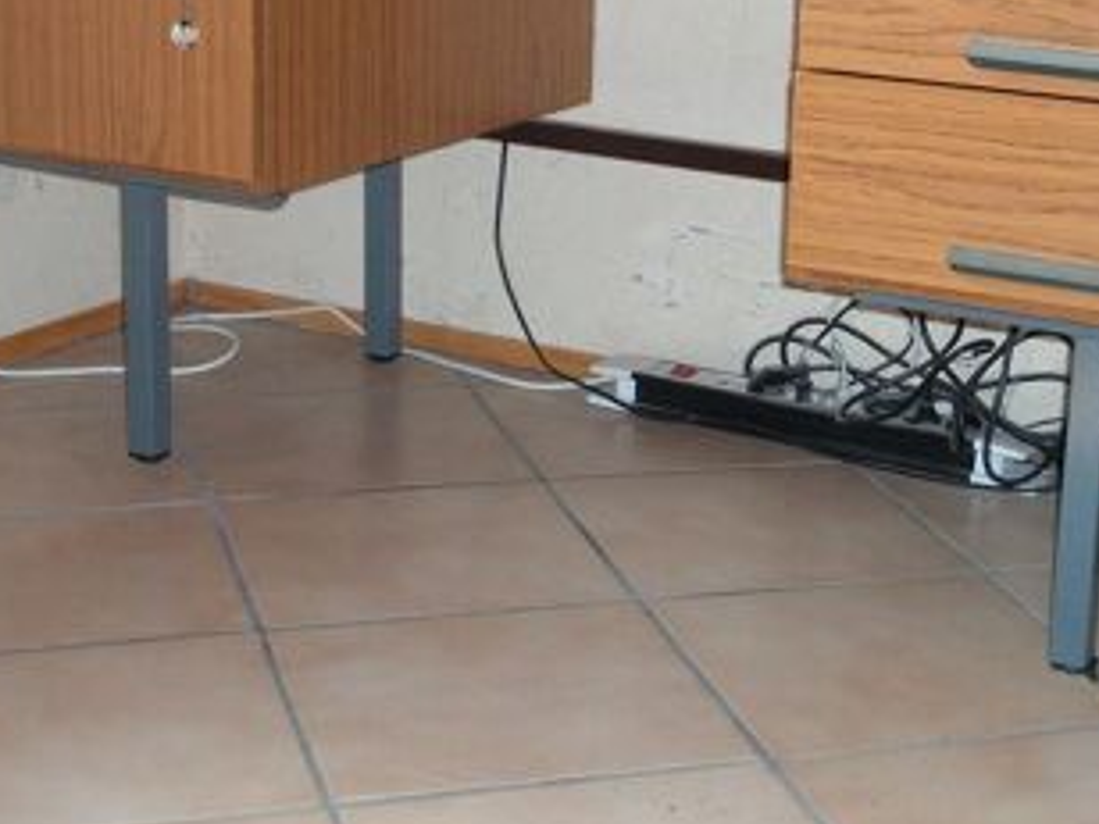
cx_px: 642
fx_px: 2476
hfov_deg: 25.0
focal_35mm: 78
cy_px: 235
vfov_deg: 18.8
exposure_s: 1/63.2
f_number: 3.6
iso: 177
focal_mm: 8.8
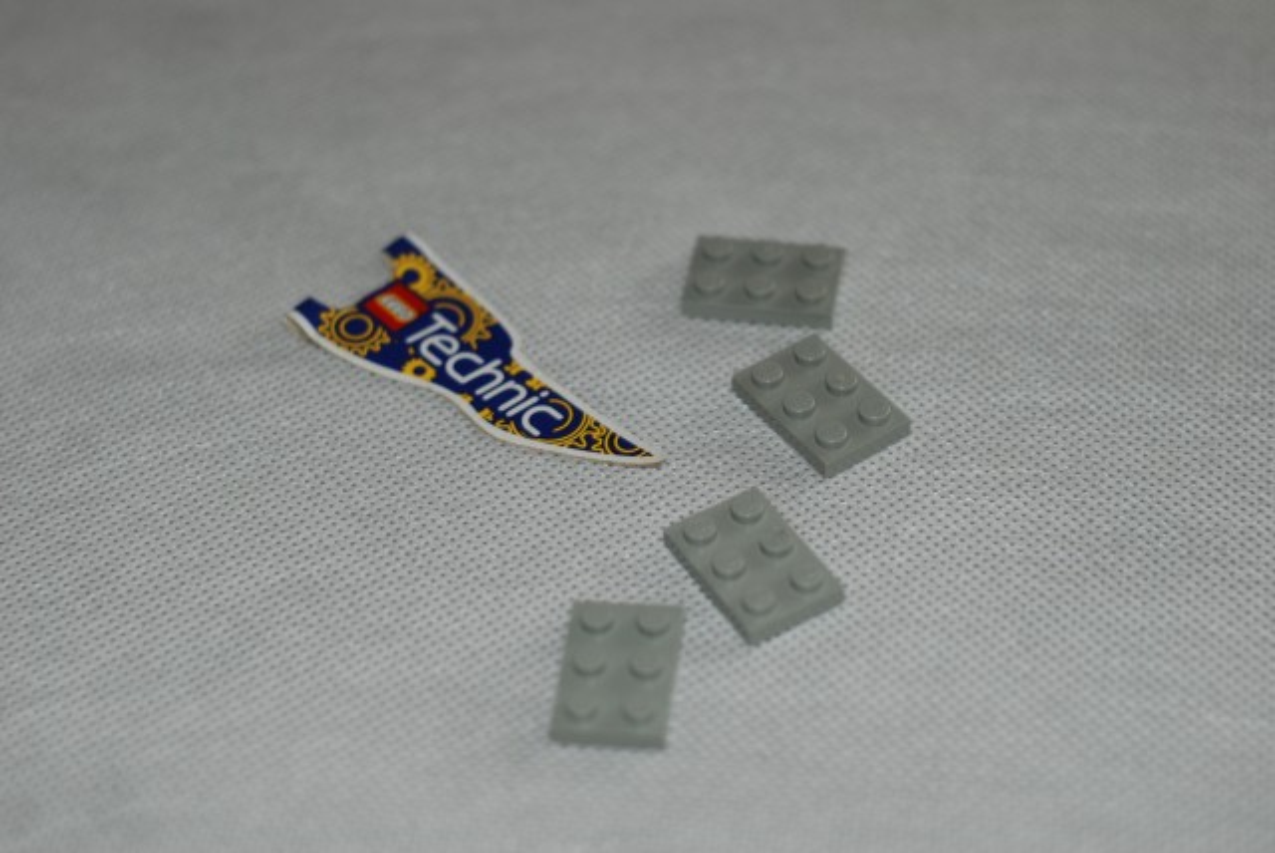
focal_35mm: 75
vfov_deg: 18.2
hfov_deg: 27.0
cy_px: 426
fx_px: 2659
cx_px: 638
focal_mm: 50
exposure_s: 1/60
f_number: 2.8
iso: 200
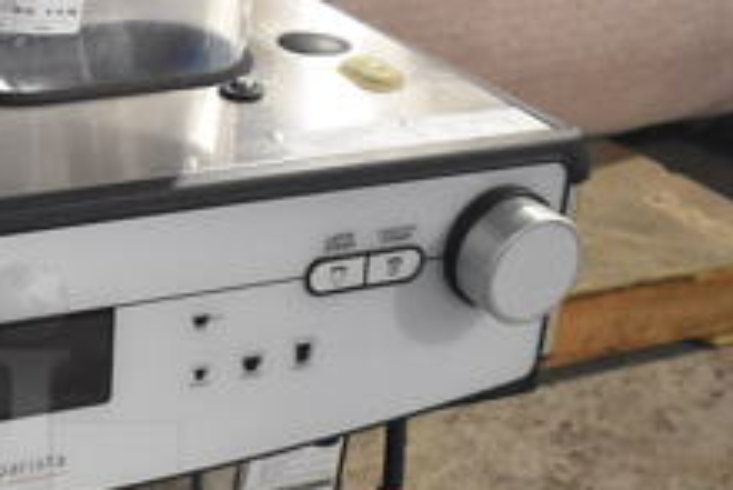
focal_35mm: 75
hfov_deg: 24.3
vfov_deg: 17.9
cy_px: 433
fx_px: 1528
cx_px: -167
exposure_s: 1/125
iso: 4000
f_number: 3.5
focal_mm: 18
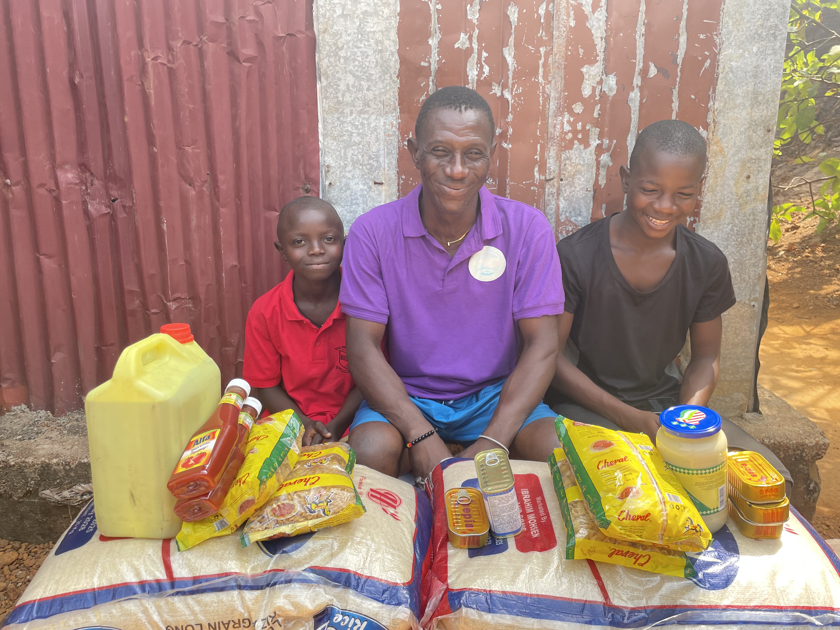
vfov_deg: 53.1
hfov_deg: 67.3
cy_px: 315
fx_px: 631
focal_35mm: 26
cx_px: 420
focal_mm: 4.2
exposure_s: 1/388
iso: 32
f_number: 1.6
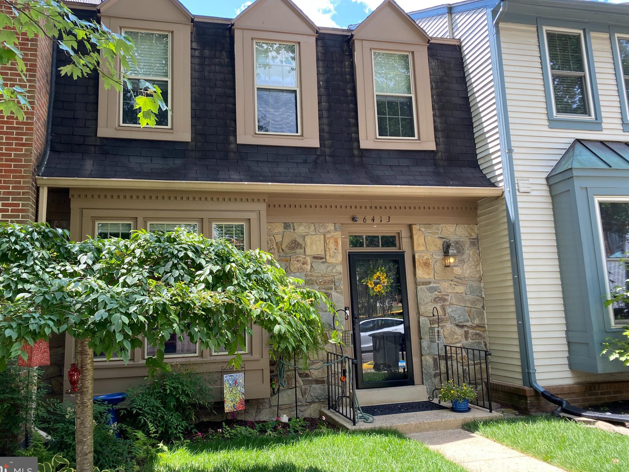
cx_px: 294
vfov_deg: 49.7
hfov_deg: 63.4
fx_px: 509
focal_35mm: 28
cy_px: 230
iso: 32
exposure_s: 1/317
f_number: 1.8
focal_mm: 4.25
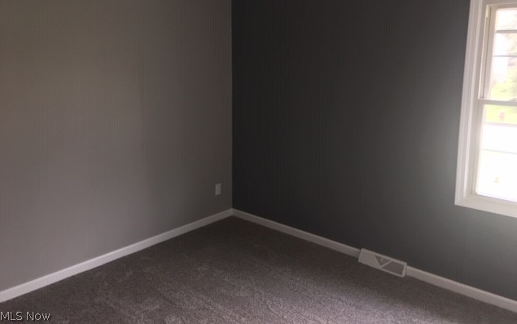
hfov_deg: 61.2
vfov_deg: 40.4
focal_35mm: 31
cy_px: 129
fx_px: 437
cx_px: 258
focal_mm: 4.15
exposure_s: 1/30
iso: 80
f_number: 2.2
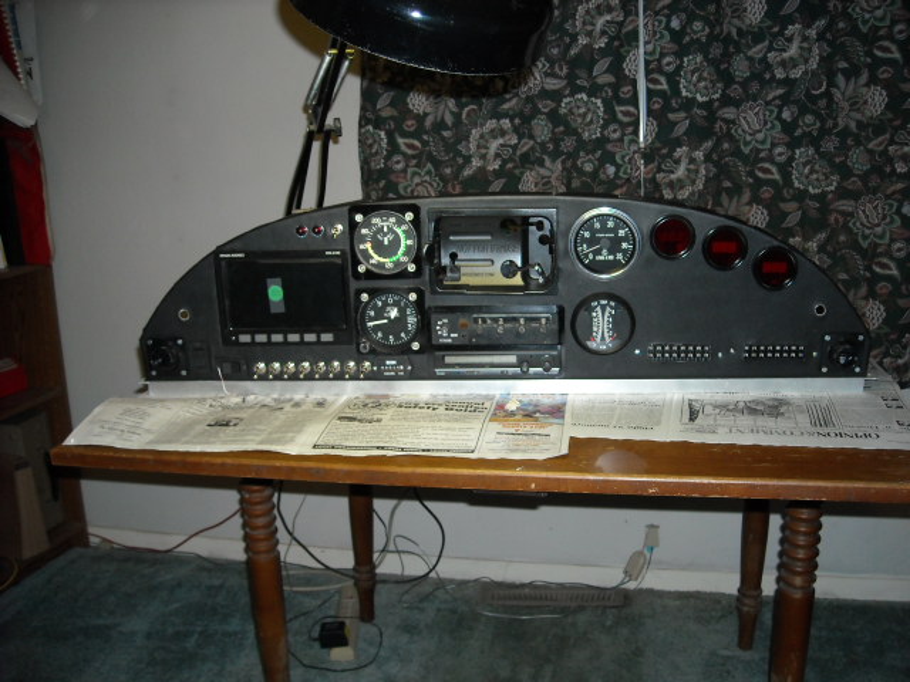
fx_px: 920
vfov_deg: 40.7
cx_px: 455
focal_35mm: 35
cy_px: 341
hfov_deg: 52.6
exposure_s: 1/60
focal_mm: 5.7
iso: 200
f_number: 2.8
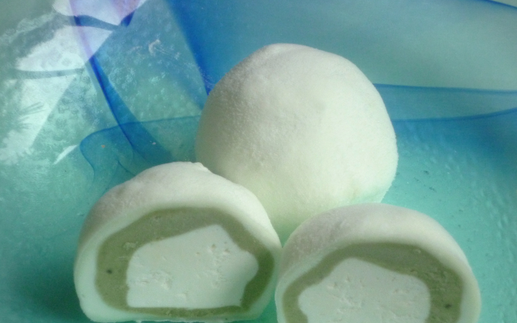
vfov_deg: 11.5
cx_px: 271
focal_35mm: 114
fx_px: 1606
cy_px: 201
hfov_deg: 18.3
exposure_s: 1/80
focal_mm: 17.6
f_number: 5.6
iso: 400
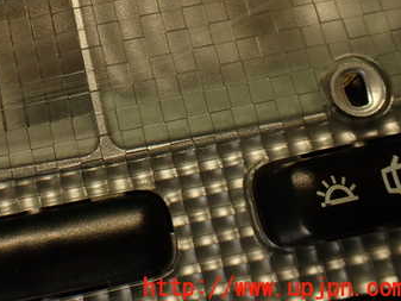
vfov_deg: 25.0
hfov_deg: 32.4
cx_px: 55
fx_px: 661
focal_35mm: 57
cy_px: 36
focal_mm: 5.79
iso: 200
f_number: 2.4
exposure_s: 1/60
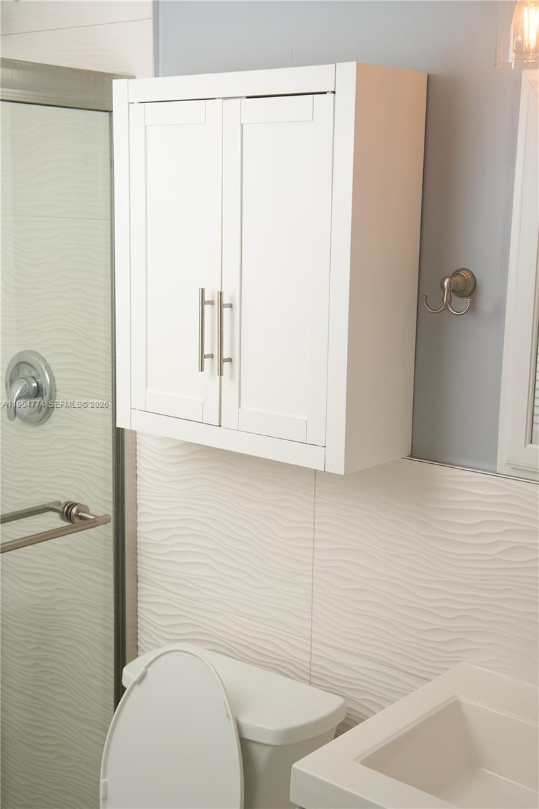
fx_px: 1078
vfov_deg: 41.1
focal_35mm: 48
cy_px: 404
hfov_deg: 28.1
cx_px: 270
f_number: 6.3
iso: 200
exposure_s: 1/250
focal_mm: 48
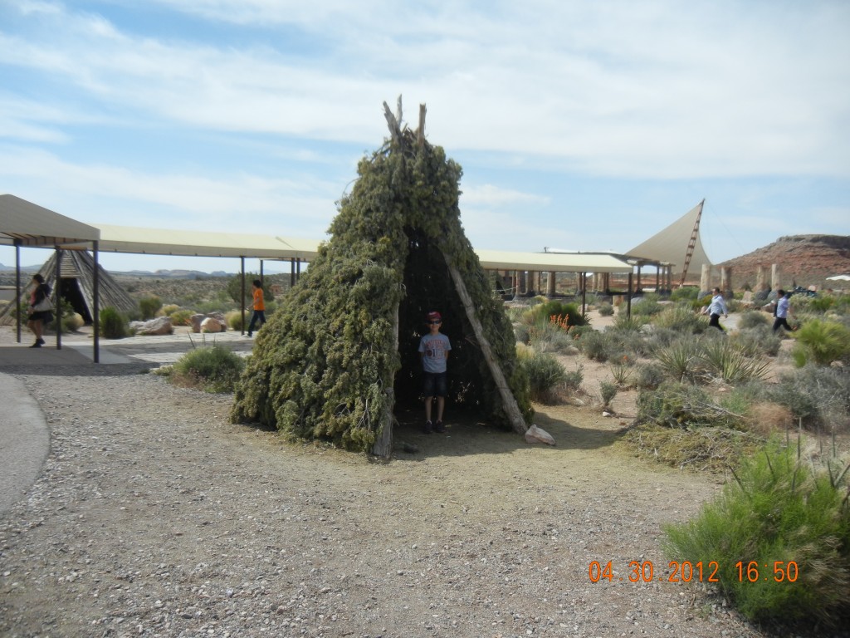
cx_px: 425
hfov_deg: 60.0
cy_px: 319
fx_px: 737
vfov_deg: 46.8
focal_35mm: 30
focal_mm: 5.4
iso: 160
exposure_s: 1/415
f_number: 7
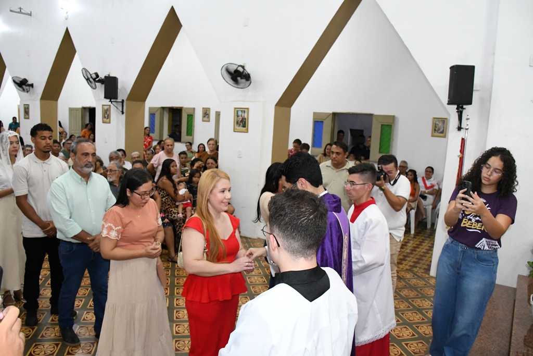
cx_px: 266
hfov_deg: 67.4
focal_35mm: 27
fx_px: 400
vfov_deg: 47.9
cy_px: 178
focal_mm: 18
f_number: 5
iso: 6400
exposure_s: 1/200
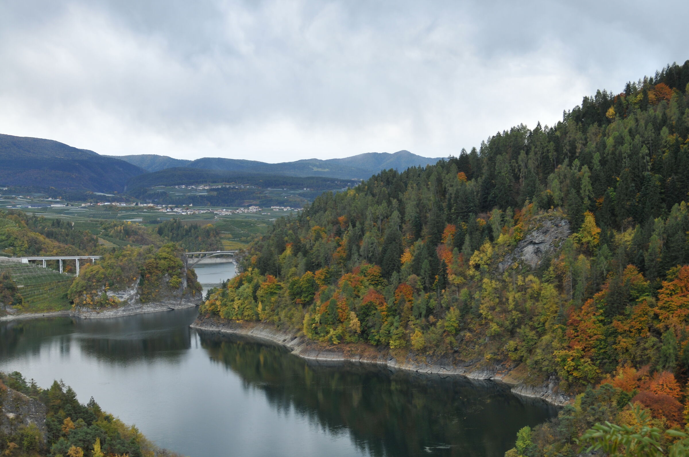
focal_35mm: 42
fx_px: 803
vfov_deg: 31.8
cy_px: 228
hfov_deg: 46.4
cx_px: 344
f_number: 5.6
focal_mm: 28
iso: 200
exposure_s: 1/30
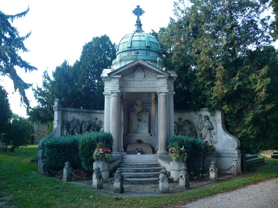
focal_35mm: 35
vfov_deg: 40.7
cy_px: 104
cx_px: 139
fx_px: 281
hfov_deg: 52.6
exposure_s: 1/50
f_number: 2.8
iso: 100
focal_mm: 7.4
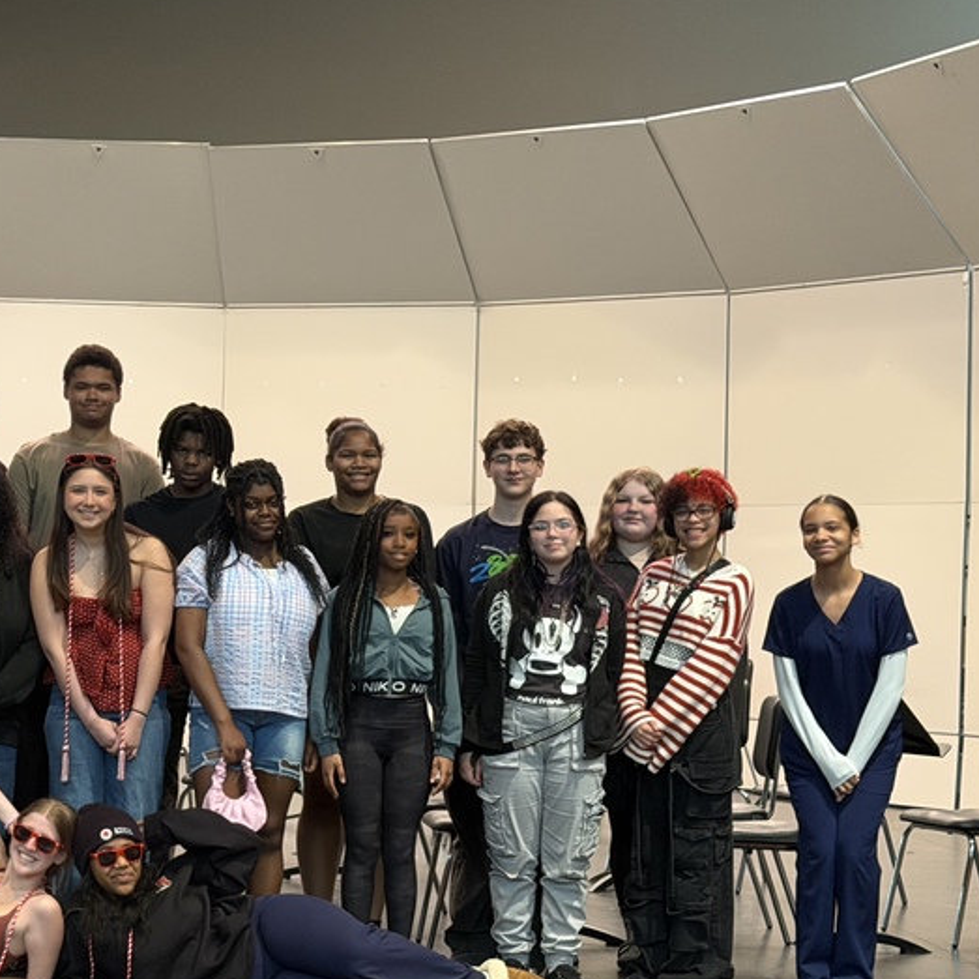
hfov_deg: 20.5
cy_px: 586
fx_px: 2656
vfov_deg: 20.9
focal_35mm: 83
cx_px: 107
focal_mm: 6.76
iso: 500
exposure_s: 1/40
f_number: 1.78
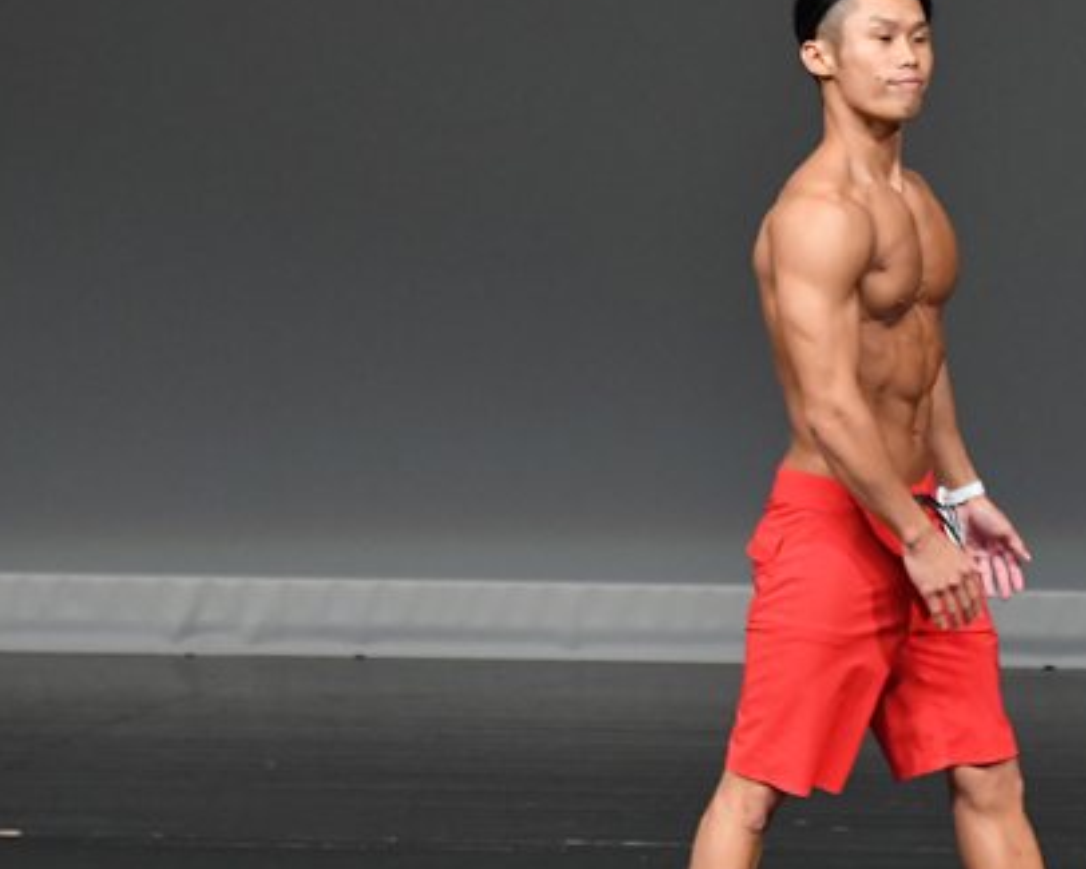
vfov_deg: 2.5
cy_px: 519
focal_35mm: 618
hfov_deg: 3.1
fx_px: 19868
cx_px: 964
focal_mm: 230
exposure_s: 1/400
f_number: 5.6
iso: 4000
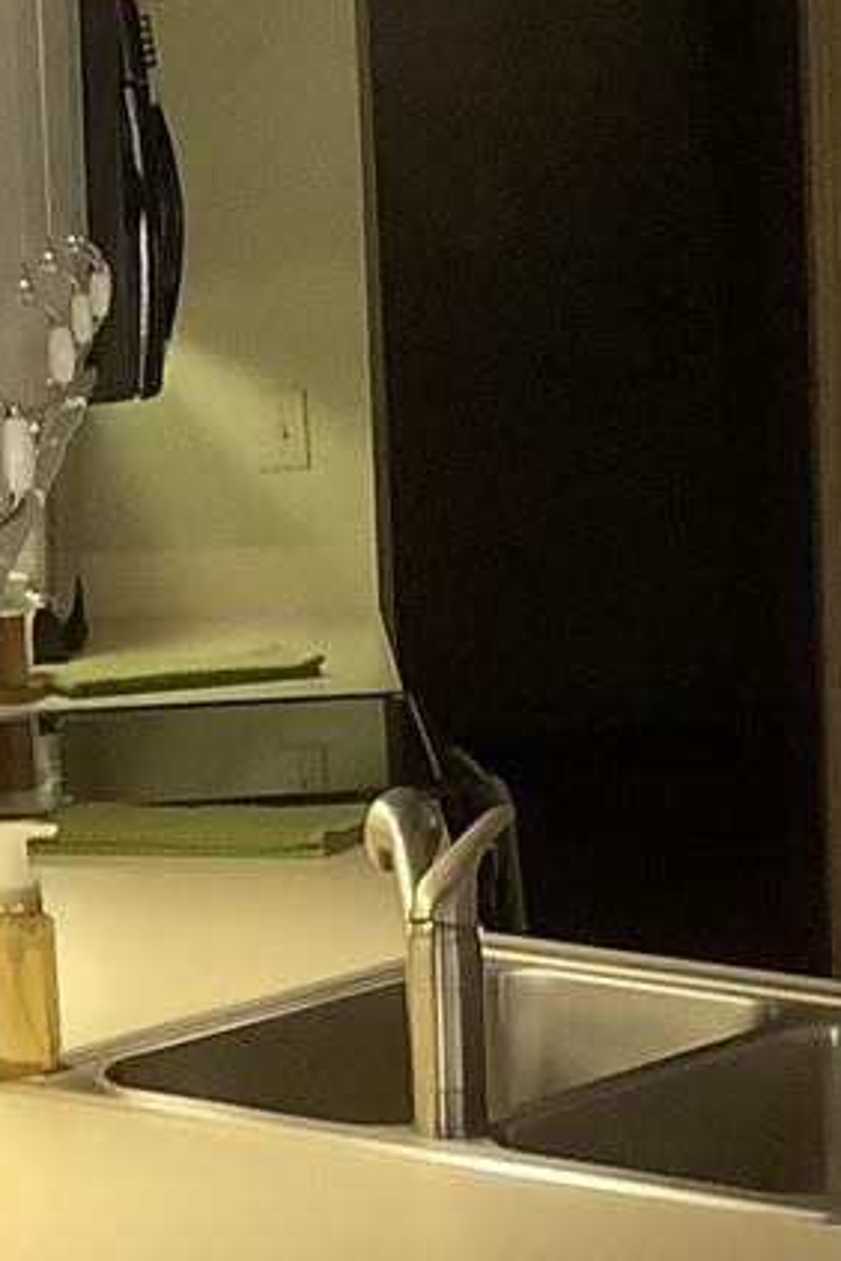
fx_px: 4275
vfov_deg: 16.8
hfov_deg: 10.9
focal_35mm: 122
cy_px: 760
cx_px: 1214
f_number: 2.4
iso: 320
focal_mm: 3.3
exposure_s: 1/60
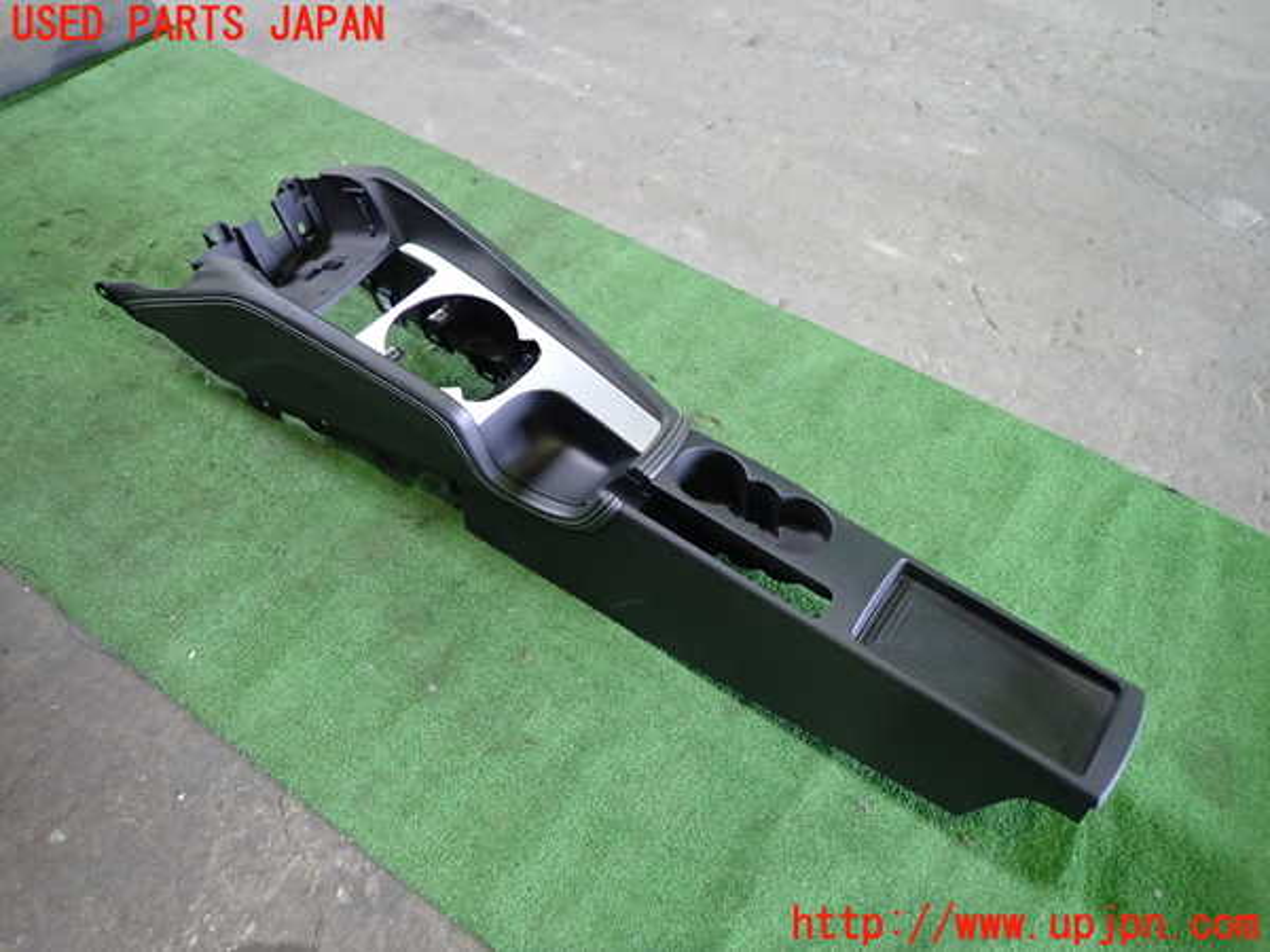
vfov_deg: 54.9
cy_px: 476
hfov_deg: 69.4
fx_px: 917
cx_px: 635
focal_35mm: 25
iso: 400
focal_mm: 4.5
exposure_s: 1/30
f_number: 2
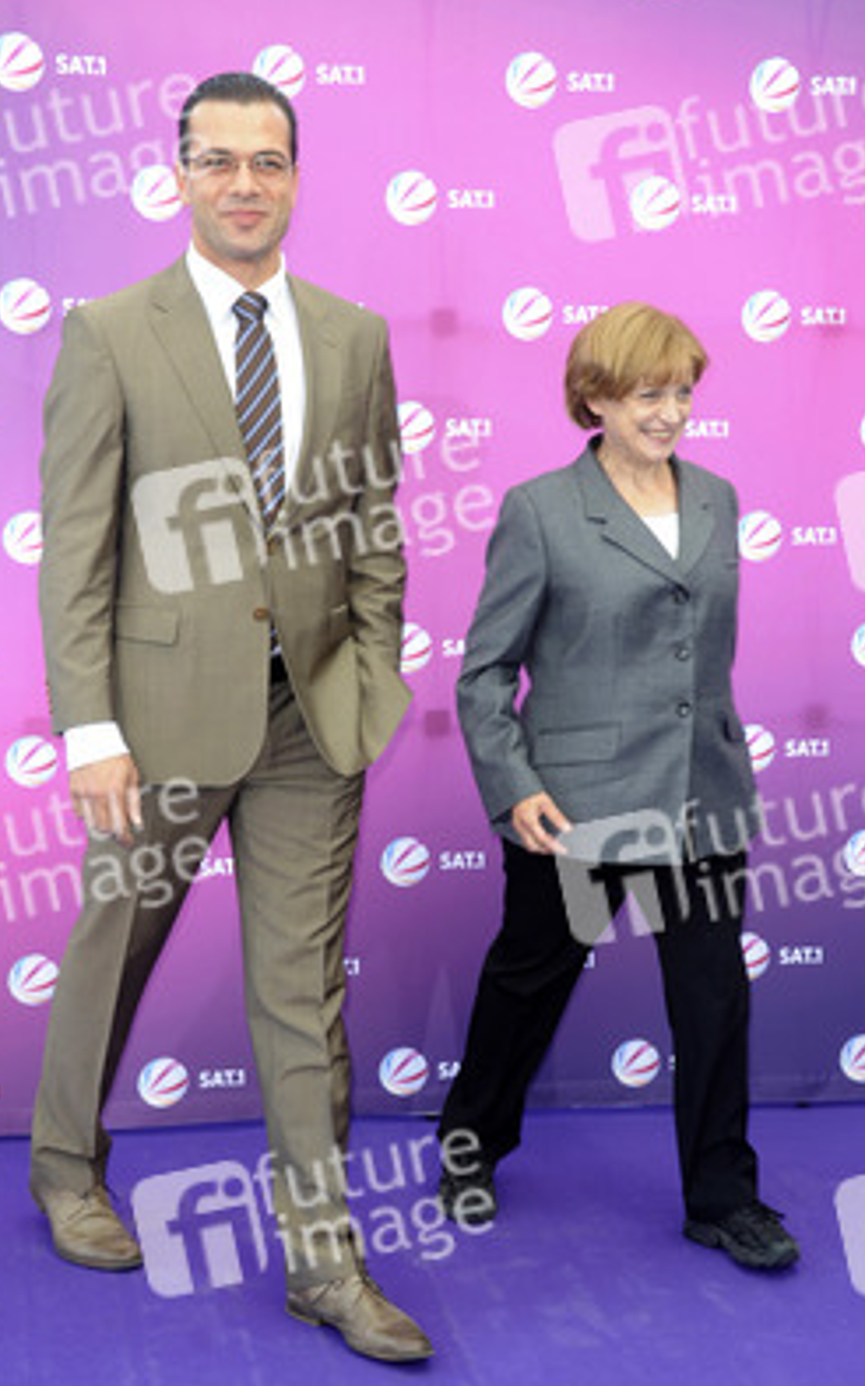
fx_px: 2152
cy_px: 686
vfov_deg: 35.7
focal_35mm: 57
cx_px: 417
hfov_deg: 22.7
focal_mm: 55
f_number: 6.3
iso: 320
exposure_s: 1/125
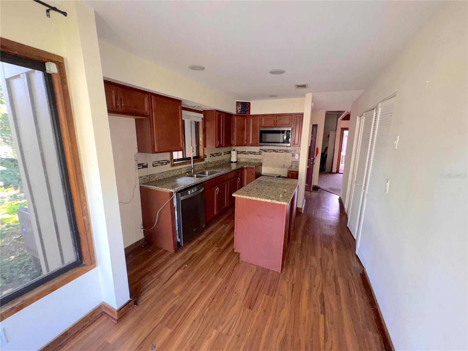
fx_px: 189
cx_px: 234
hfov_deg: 102.1
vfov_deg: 85.7
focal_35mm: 14
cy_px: 176
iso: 250
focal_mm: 2.22
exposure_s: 1/60
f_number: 2.2
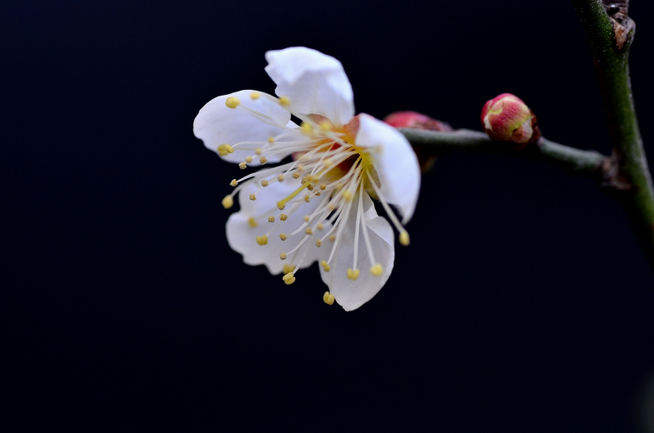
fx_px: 2448
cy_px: 216
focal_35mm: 135
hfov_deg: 15.2
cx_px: 327
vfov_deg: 10.1
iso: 400
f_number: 8
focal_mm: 90
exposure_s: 1/500
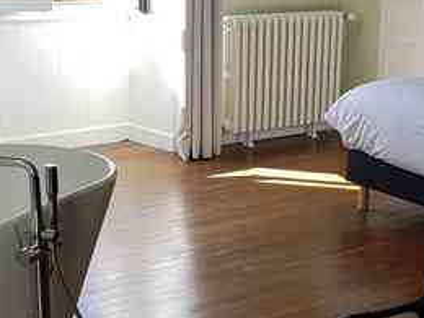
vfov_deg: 18.3
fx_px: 980
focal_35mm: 80
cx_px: 259
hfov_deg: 24.4
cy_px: 238
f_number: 1.7
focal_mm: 4.2
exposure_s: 1/199
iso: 50
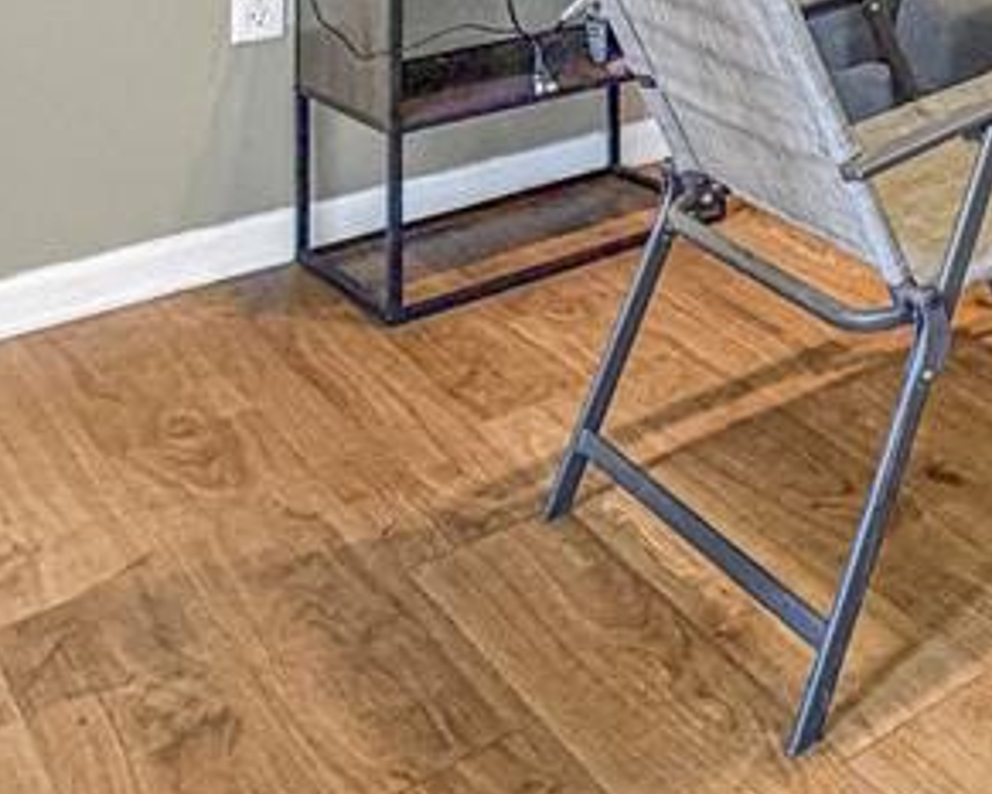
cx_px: 1435
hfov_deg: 28.1
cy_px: -172
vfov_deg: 27.5
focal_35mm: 48
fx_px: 1410
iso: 500
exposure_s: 1/60
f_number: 2.2
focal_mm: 2.22
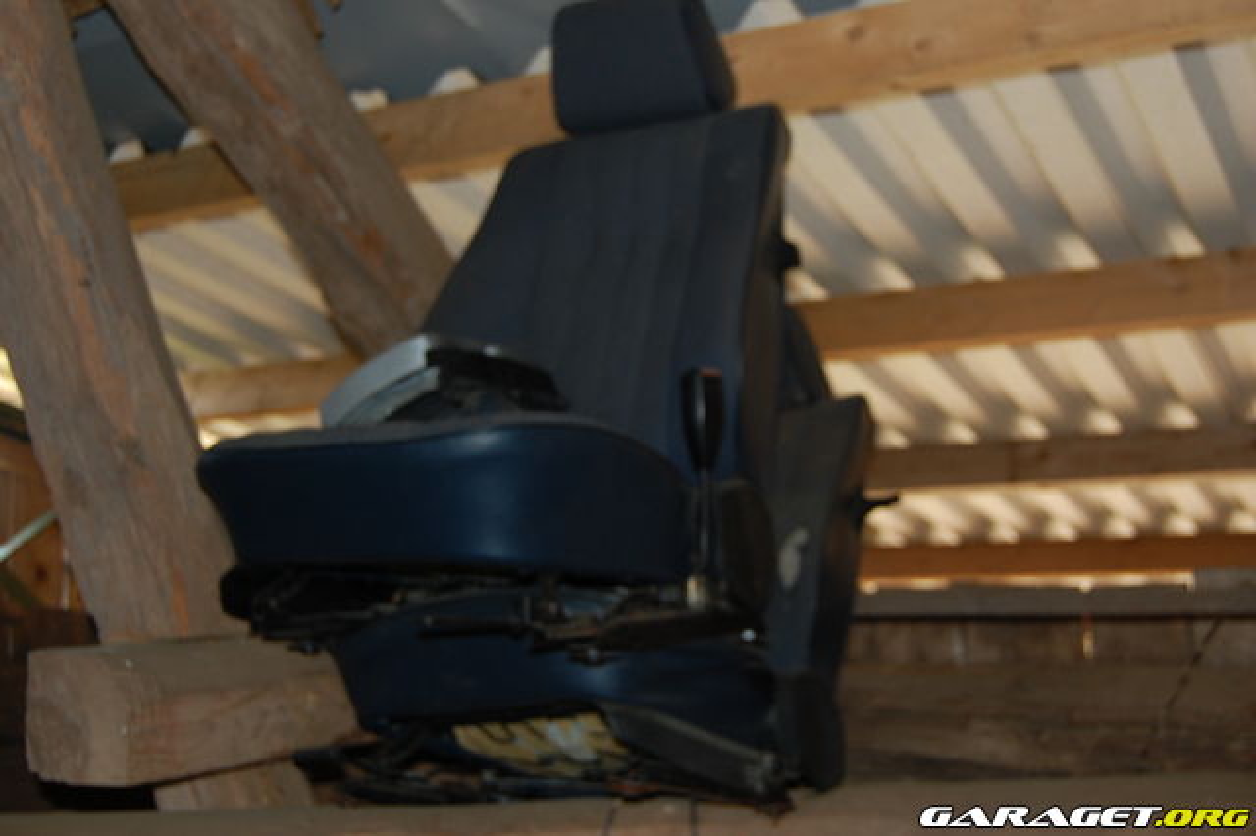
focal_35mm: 45
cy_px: 418
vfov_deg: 29.8
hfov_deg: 43.6
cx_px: 628
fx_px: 1569
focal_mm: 30
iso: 400
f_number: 4.2
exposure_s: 1/60
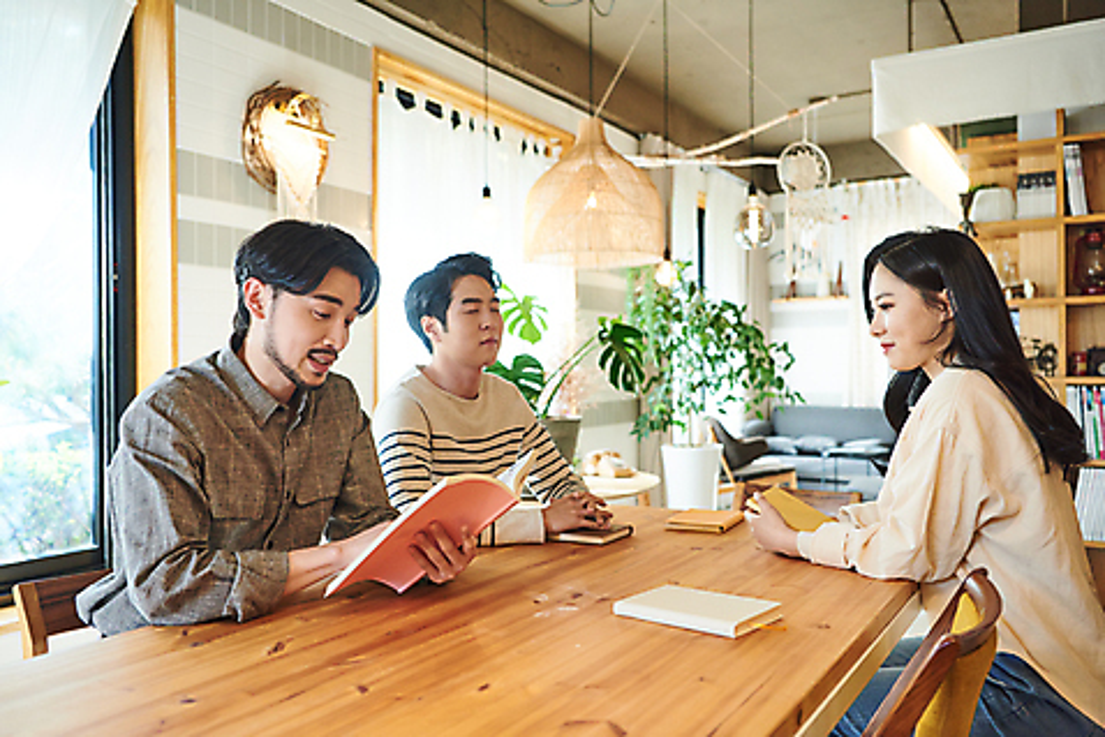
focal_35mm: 32
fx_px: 982
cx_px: 552
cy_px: 368
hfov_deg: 58.7
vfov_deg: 41.1
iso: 500
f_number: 3.2
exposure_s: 1/250
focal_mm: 32
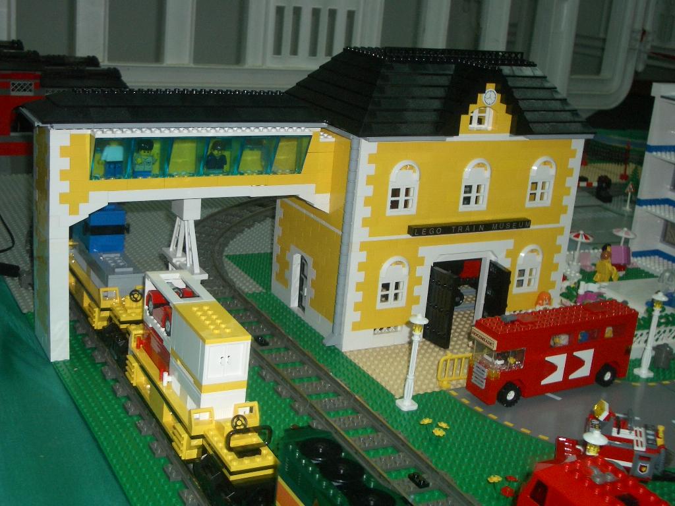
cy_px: 253
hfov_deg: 38.9
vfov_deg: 29.7
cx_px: 338
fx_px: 955
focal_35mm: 49
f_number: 3.1
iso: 100
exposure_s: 1/60
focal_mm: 8.2
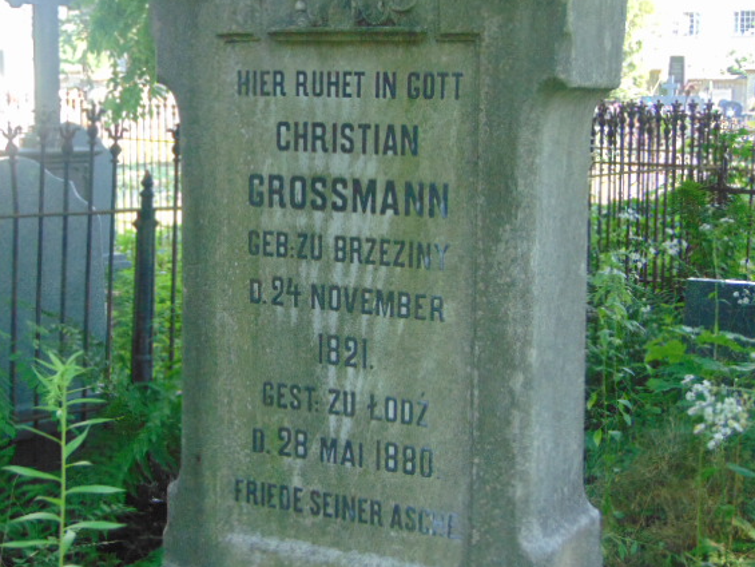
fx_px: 1483
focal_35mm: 68
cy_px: 282
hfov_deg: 28.6
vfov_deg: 21.6
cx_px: 362
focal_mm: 10.8
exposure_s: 1/100
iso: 400
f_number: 3.6
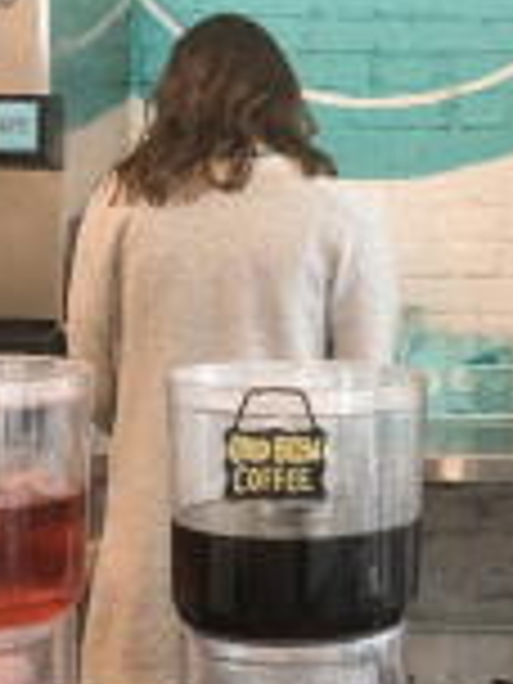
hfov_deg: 14.8
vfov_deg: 19.8
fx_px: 1956
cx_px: 450
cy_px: 261
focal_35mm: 99
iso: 32
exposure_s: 1/24
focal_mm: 3.99
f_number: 1.8
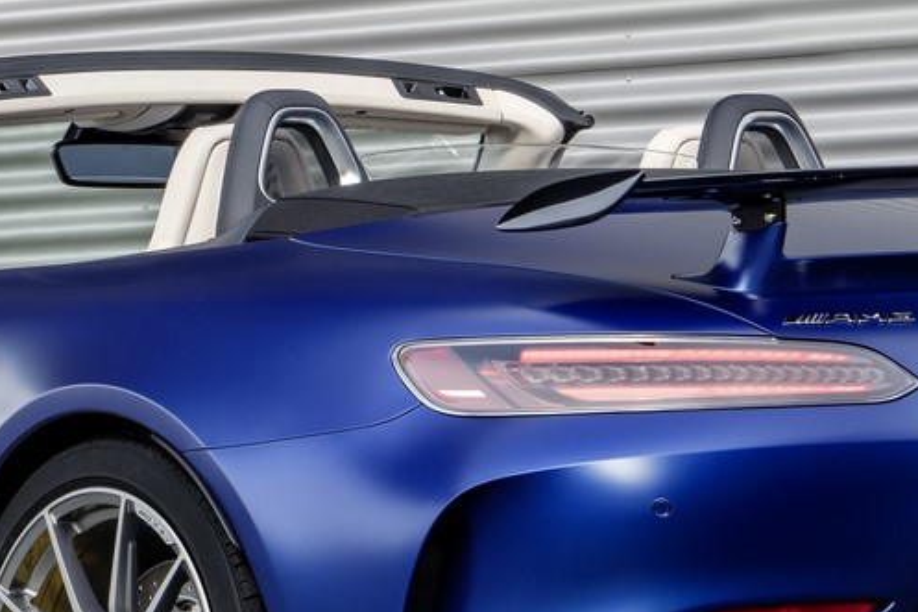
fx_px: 11037
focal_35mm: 433
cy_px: -128
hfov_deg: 4.8
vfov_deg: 3.2
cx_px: 166
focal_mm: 112
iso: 100
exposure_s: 1/30
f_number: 11
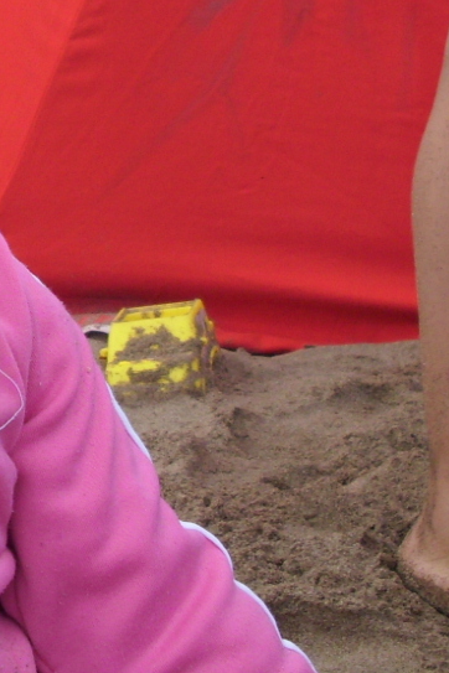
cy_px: 147
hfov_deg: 14.0
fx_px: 1777
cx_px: -91
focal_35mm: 95
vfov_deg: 21.2
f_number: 2.8
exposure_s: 1/369
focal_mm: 6.2
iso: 50
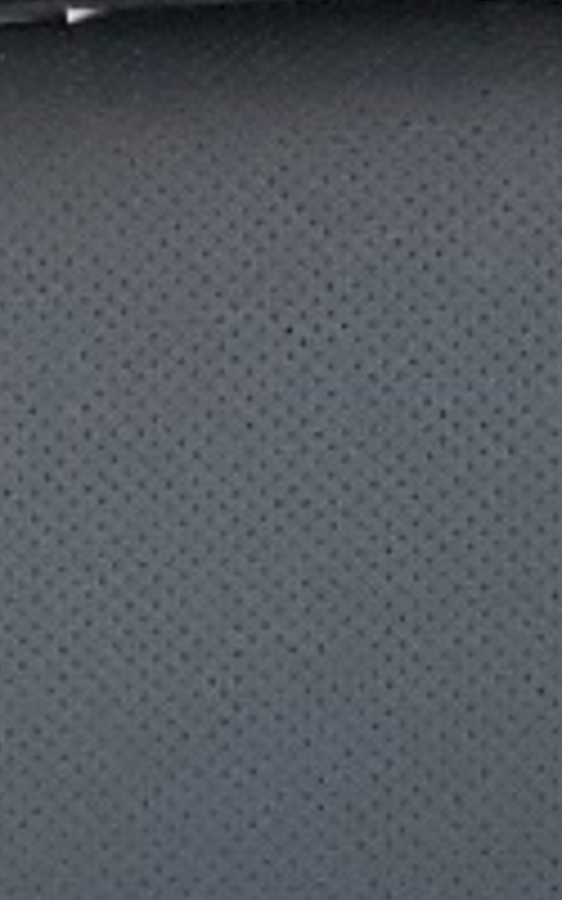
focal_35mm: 221
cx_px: -2010
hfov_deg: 5.0
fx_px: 5416
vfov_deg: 9.3
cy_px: 1300
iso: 117
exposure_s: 1/60.2
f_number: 1.5
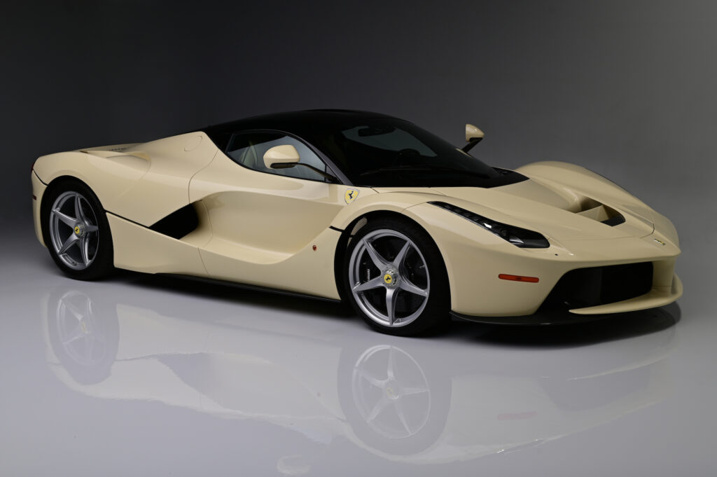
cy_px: 238
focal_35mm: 50
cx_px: 358
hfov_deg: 39.6
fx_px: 995
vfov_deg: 26.9
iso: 100
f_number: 8
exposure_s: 1/200
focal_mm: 50
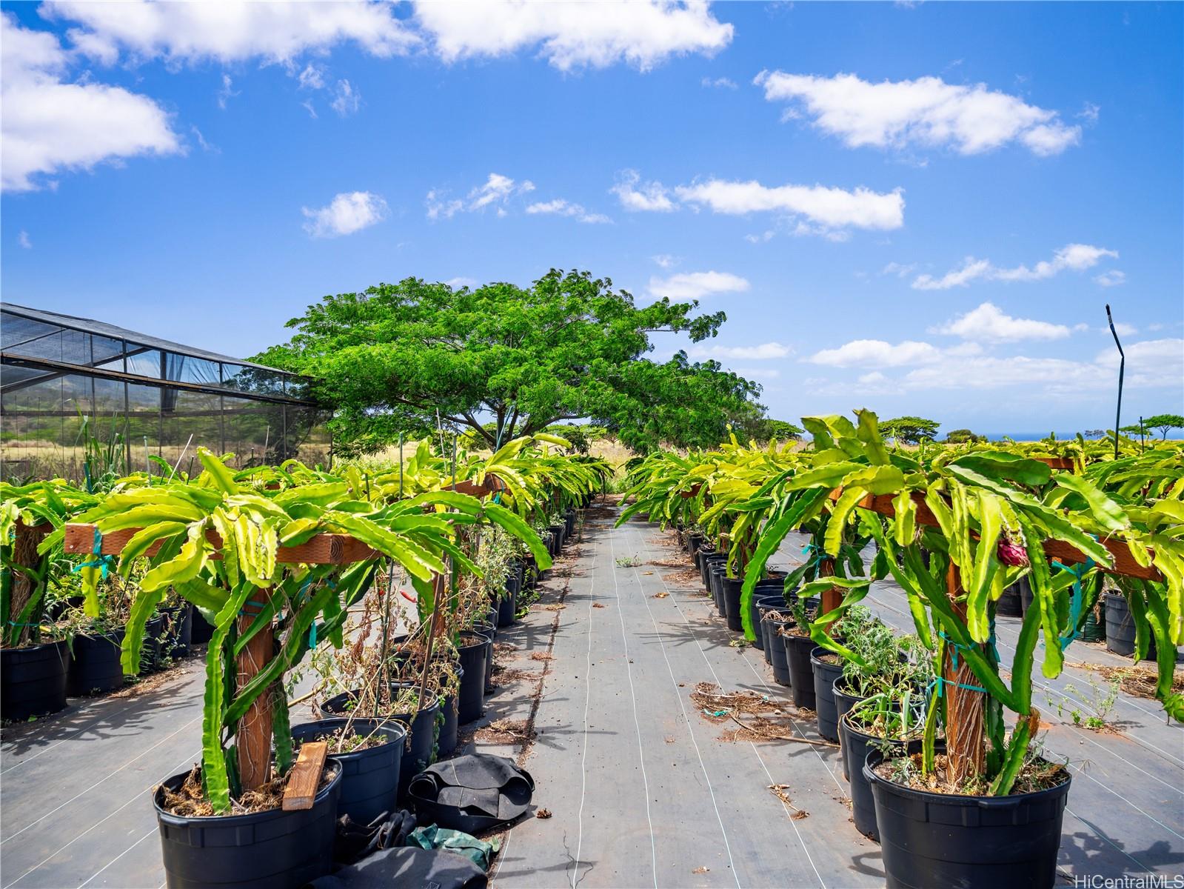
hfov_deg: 71.6
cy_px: 444
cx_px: 592
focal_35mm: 24
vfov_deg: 56.8
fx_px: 821
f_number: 2.8
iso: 125
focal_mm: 12
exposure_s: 1/8000
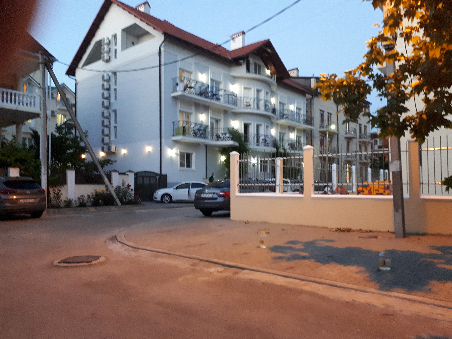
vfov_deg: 51.4
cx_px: 226
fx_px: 353
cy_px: 170
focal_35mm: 27
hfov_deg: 65.3
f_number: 1.9
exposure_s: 1/17
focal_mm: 3.6
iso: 500
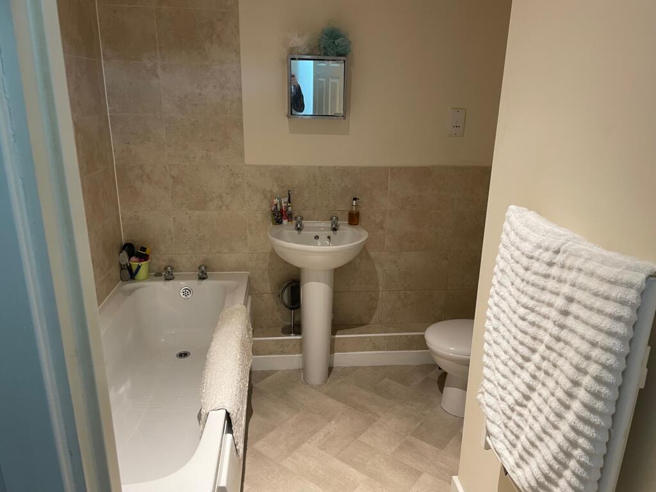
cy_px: 246
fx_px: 493
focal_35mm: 26
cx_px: 328
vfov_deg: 53.1
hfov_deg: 67.3
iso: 160
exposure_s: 1/50
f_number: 1.6
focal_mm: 4.2
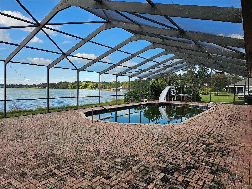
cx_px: 126
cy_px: 94
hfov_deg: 73.9
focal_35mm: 23
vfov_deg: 58.9
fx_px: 167
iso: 10
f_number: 1.7
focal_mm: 6.3
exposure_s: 1/259
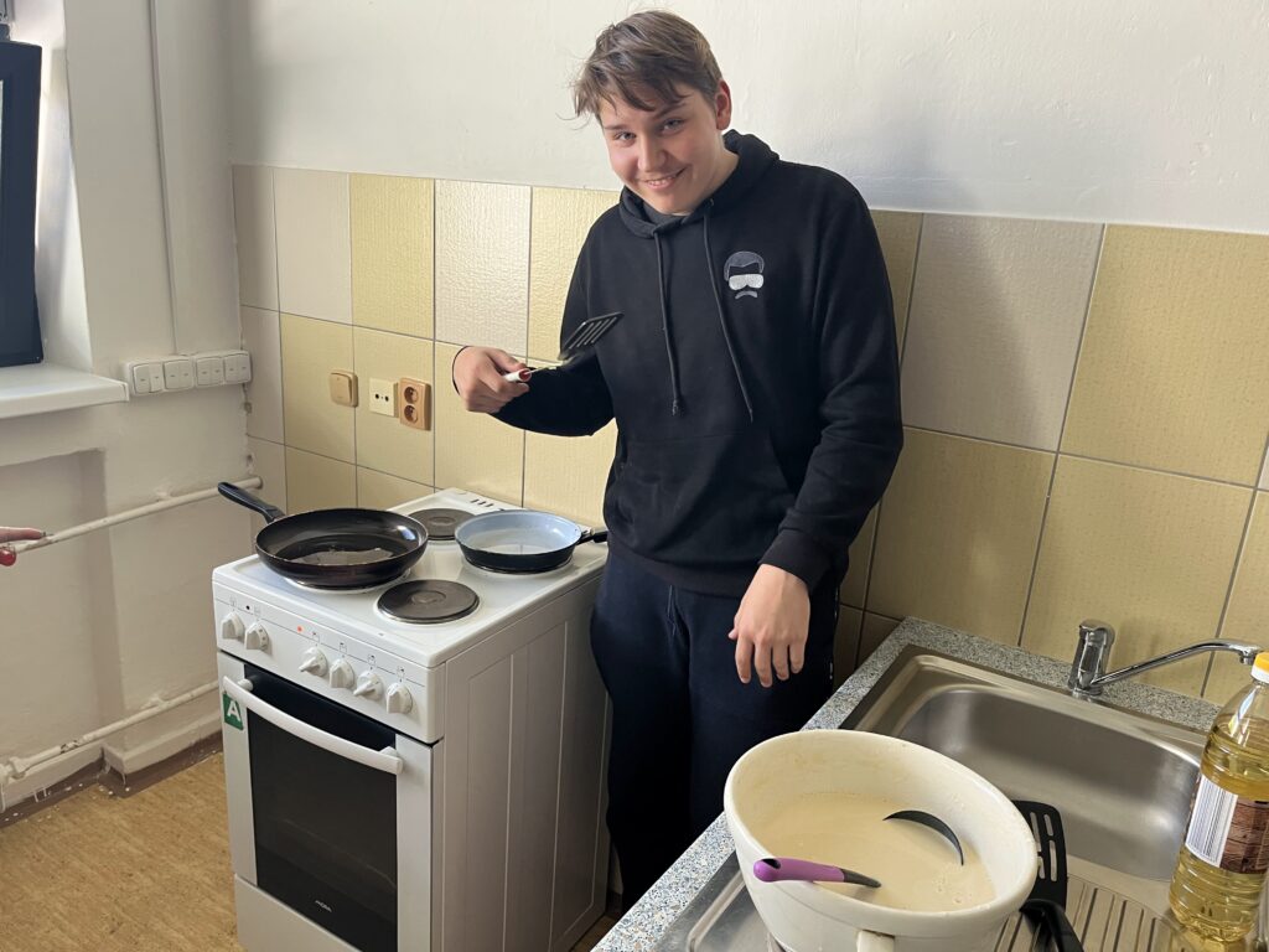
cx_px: 634
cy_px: 476
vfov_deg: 53.1
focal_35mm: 26
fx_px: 953
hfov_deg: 67.3
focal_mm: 5.1
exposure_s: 1/89
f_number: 1.6
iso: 125
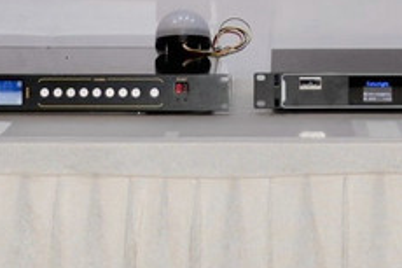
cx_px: 271
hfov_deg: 6.9
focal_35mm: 299
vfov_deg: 4.4
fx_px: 3336
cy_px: -589
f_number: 4
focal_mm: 43
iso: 100
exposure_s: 1/161
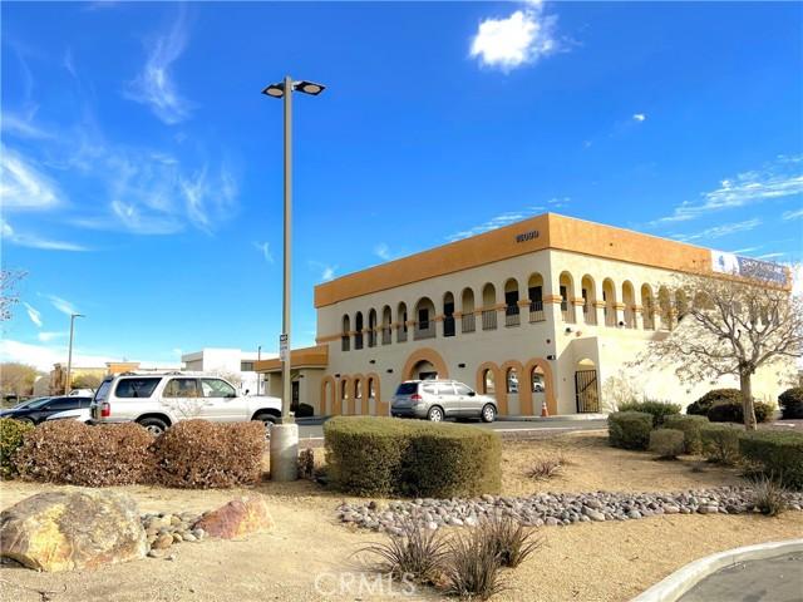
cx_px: 402
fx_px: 673
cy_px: 301
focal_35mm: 29
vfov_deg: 48.2
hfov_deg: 61.7
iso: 50
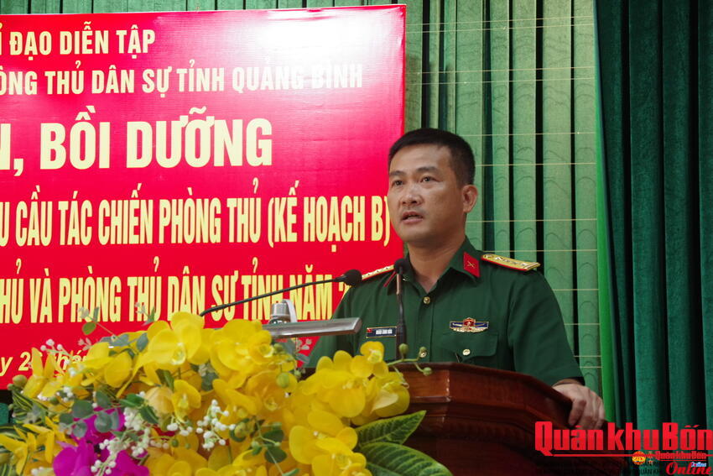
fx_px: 1565
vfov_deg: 17.3
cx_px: 356
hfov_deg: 25.7
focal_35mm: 79
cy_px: 238
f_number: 6.3
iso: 1600
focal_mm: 53
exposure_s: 1/25
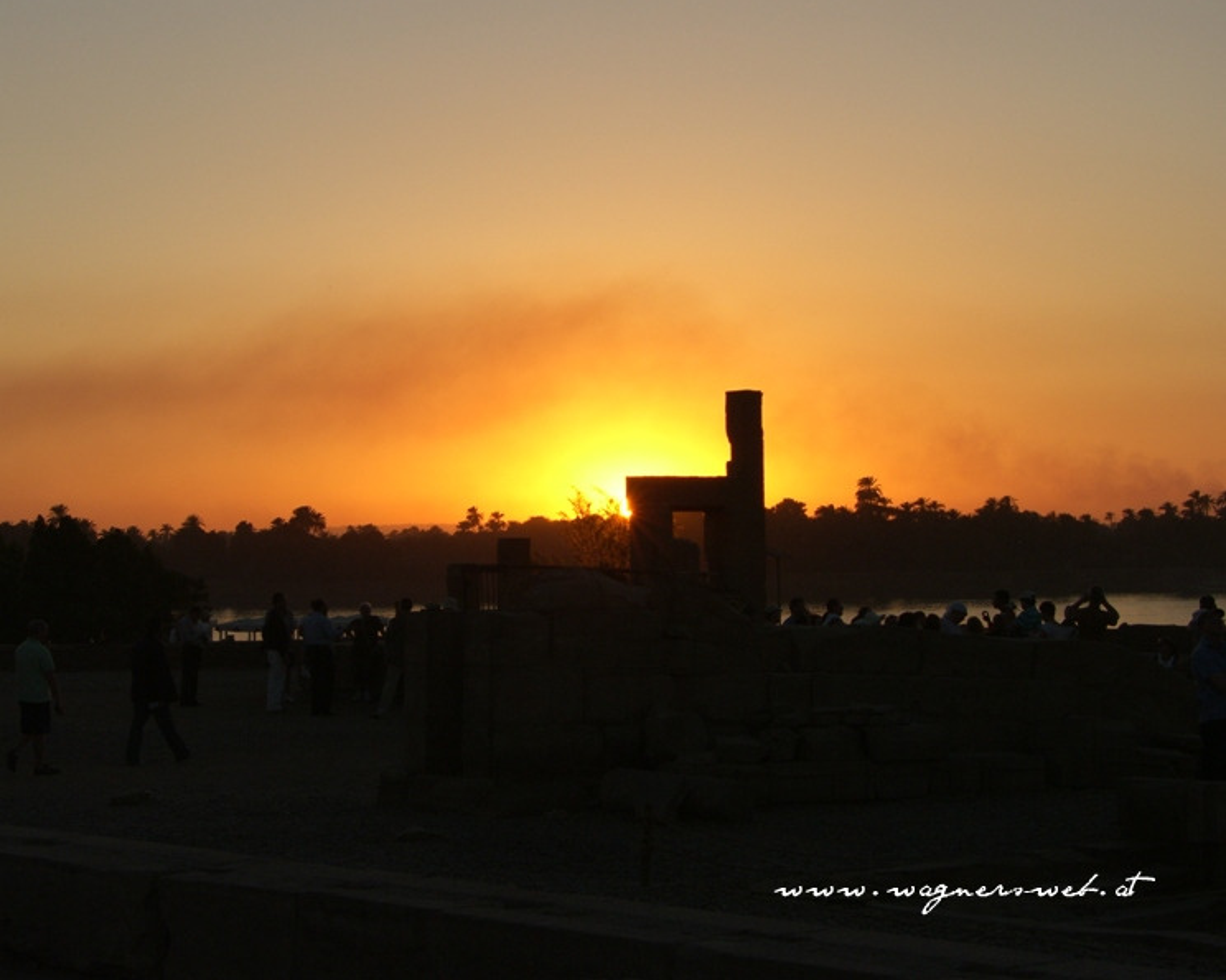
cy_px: 489
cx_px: 580
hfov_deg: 22.7
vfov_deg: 18.3
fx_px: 3048
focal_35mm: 84
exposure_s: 1/400
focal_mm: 20.7
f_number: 5.6
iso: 50
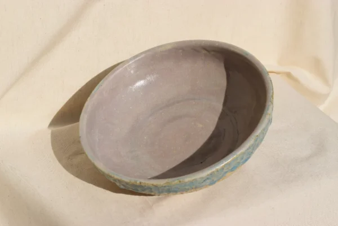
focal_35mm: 78
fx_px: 732
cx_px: 169
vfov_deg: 17.5
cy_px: 113
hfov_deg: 26.0
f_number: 13
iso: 200
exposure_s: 1/640
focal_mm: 52
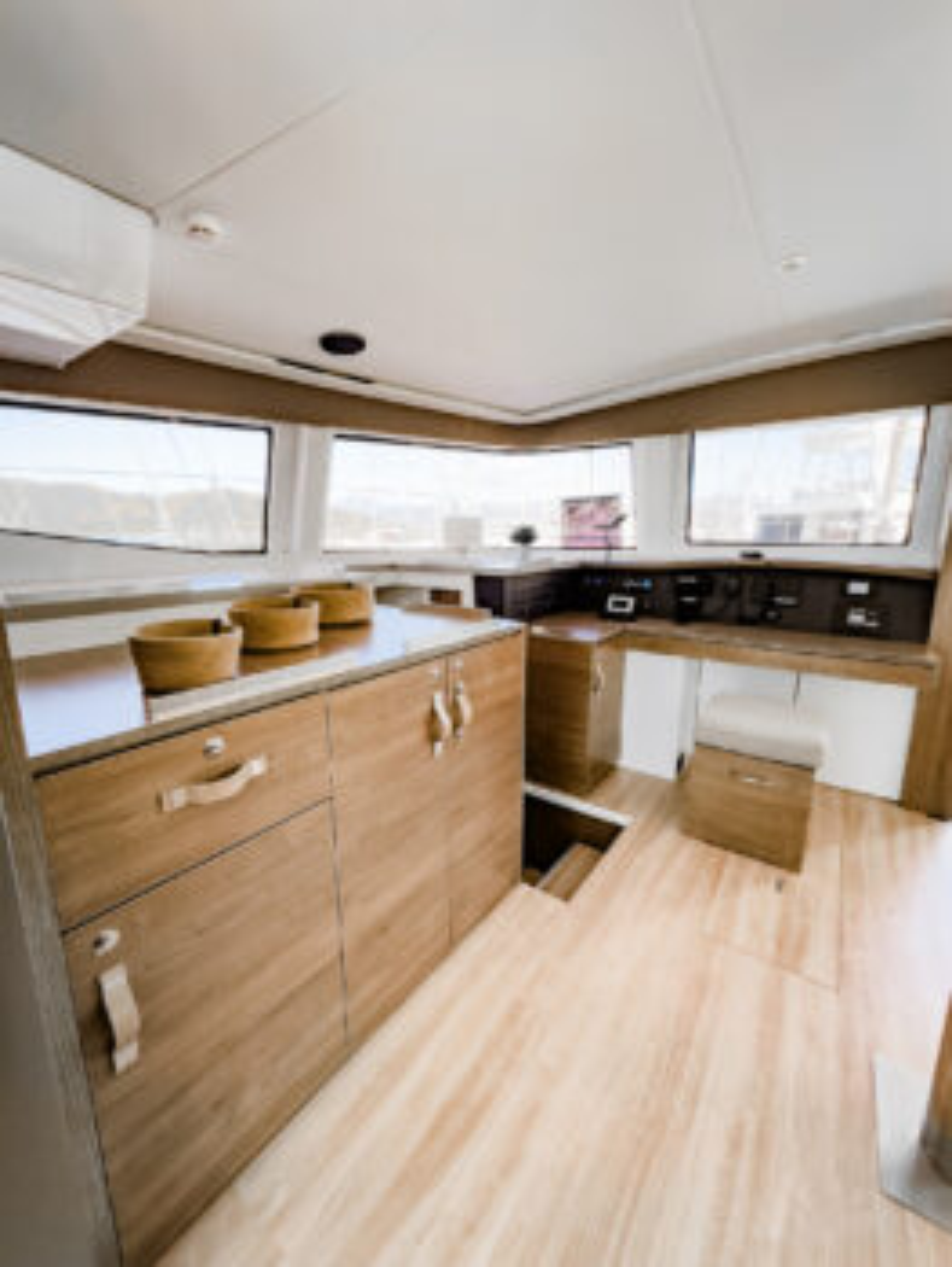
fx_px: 513
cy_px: 634
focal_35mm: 14
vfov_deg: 102.0
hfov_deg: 85.7
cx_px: 476
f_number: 2.2
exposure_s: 1/125
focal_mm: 2.22
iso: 40
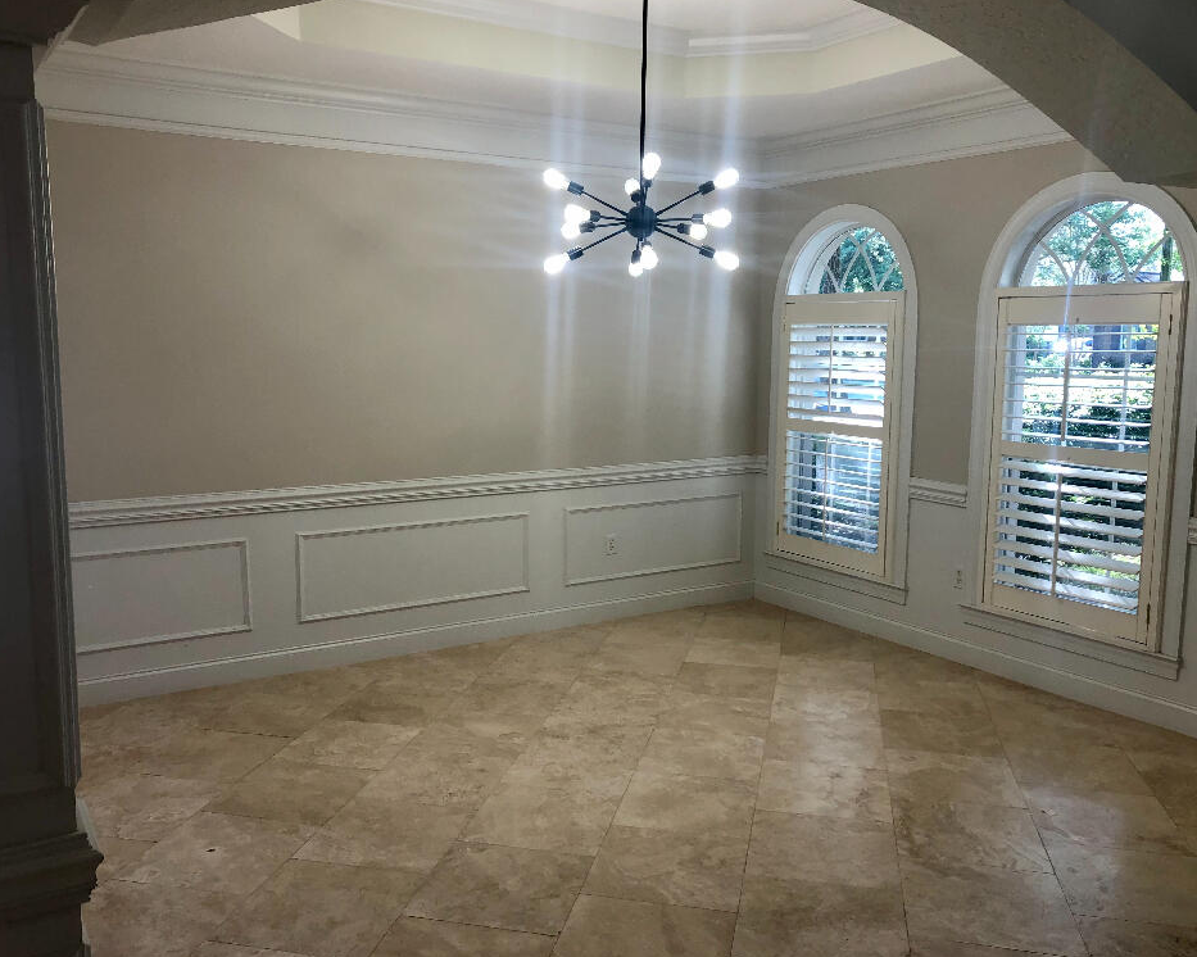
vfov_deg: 48.5
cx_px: 591
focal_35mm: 30
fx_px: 1063
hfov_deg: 58.8
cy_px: 478
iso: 40
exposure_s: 1/120
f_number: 1.8
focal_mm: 3.99
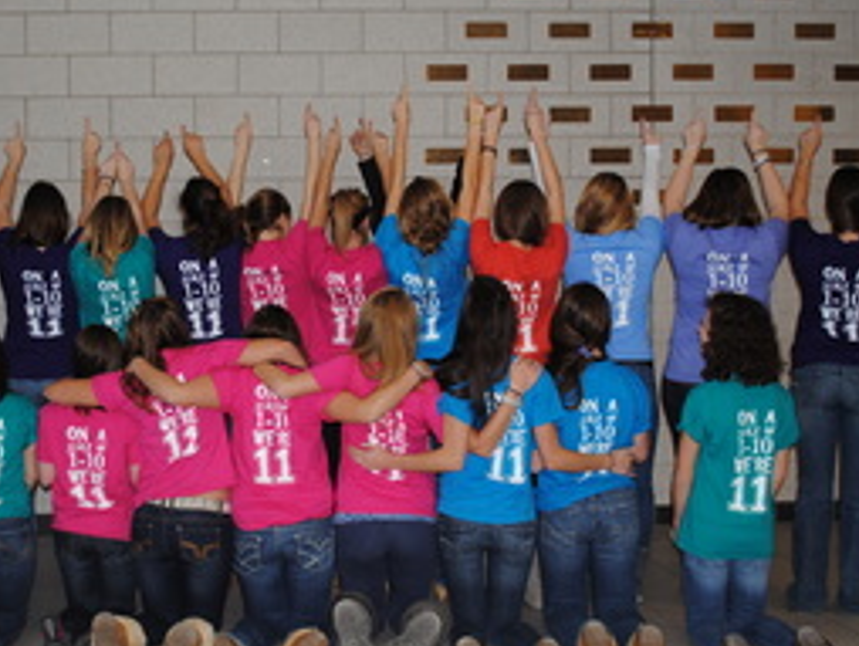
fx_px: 1242
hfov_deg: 37.9
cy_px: 301
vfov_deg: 29.1
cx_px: 321
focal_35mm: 50
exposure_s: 1/60
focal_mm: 22
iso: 200
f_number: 4
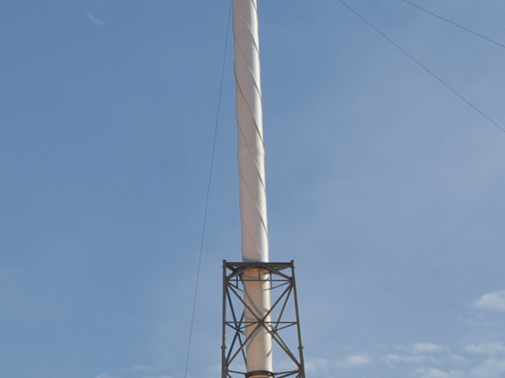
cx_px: -352
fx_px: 2932
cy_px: 326
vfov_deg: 7.4
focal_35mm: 201
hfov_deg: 9.4
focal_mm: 35
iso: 200
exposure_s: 1/1000
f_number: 8
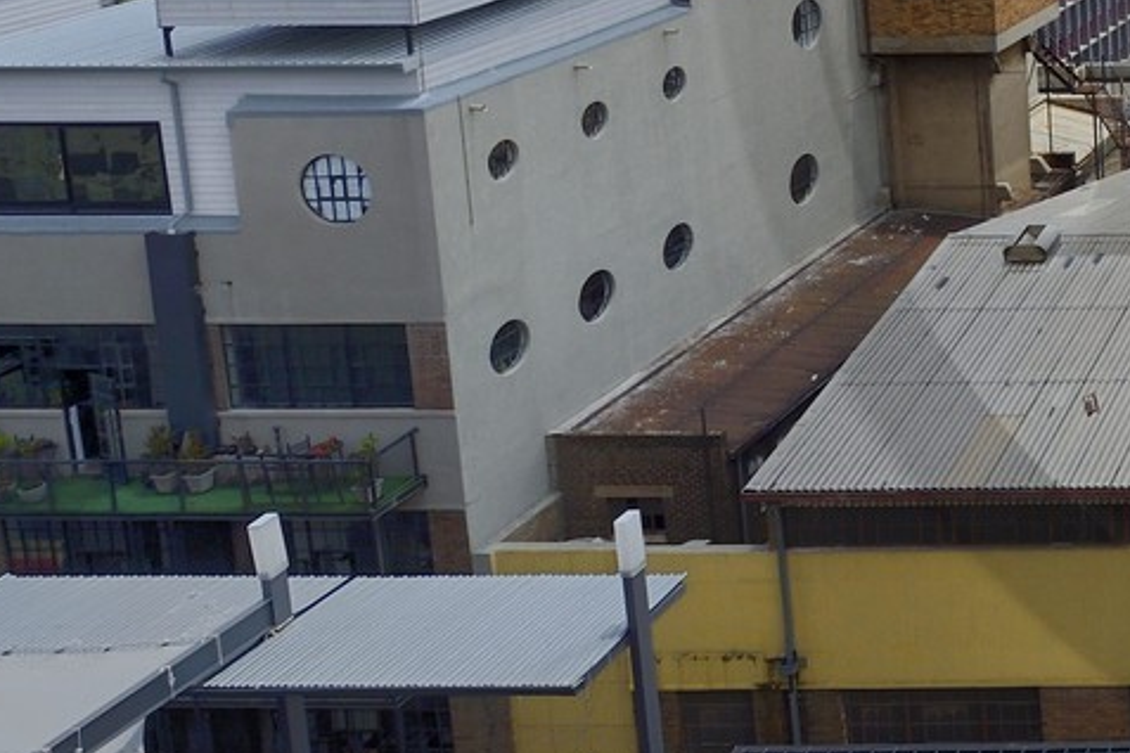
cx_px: 1672
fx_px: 1475
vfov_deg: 25.9
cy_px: -130
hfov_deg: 28.4
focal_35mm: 47
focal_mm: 14
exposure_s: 1/250
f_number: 16
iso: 200
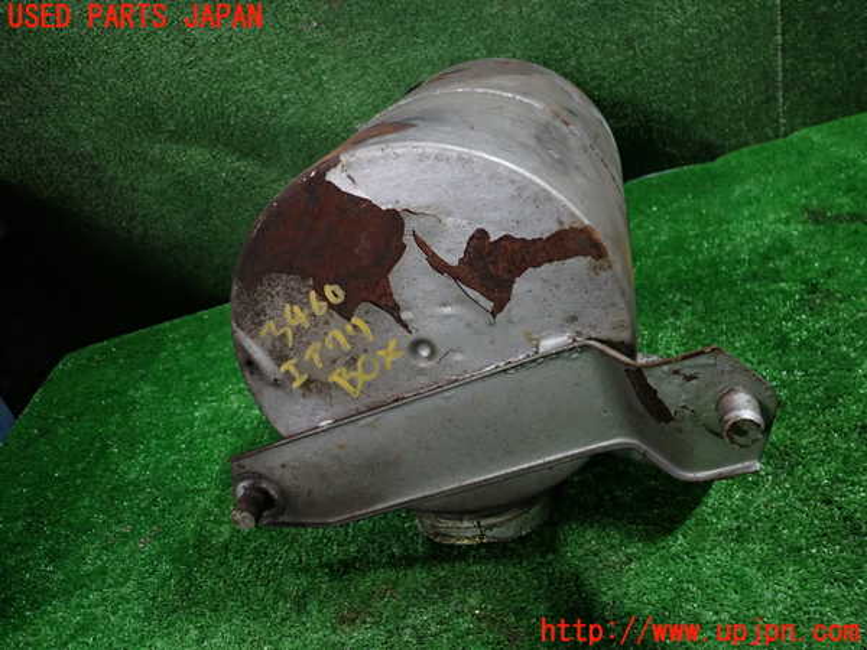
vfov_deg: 46.8
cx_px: 434
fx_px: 751
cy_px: 325
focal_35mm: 30
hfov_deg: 60.0
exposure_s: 1/30
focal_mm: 5.4
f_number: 2.3
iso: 200
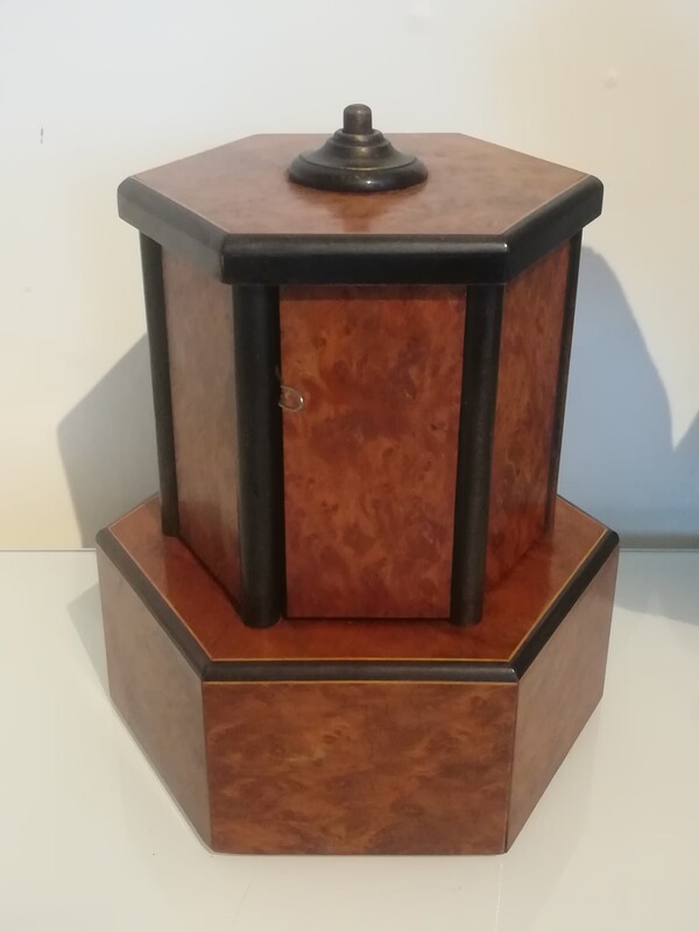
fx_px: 1131
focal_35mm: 42
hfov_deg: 34.3
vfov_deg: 44.8
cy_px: 466
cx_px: 350
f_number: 2.2
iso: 500
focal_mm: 3.83
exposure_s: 1/25
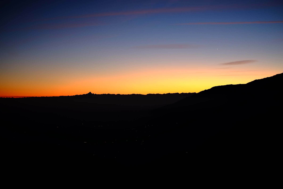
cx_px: 142
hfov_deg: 37.5
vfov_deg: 25.5
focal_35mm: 53
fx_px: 417
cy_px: 94
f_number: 1.4
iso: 100
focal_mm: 35
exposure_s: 1/25
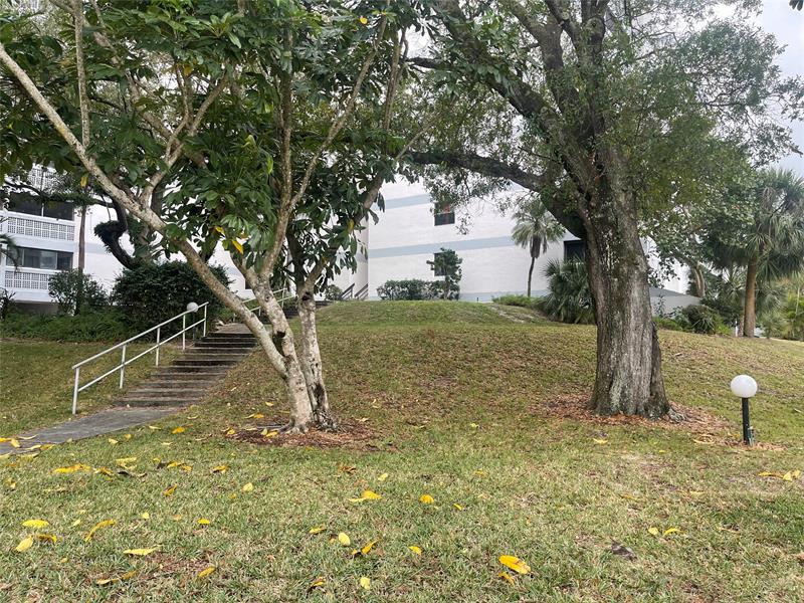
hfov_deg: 69.4
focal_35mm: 25
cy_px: 302
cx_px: 402
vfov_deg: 54.9
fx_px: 581
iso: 32
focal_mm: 5.1
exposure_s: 1/457
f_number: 1.6
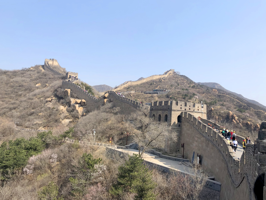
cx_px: 133
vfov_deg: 49.7
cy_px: 100
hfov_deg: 63.4
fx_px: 215
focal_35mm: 28
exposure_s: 1/1656
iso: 20
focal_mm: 4
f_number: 1.8
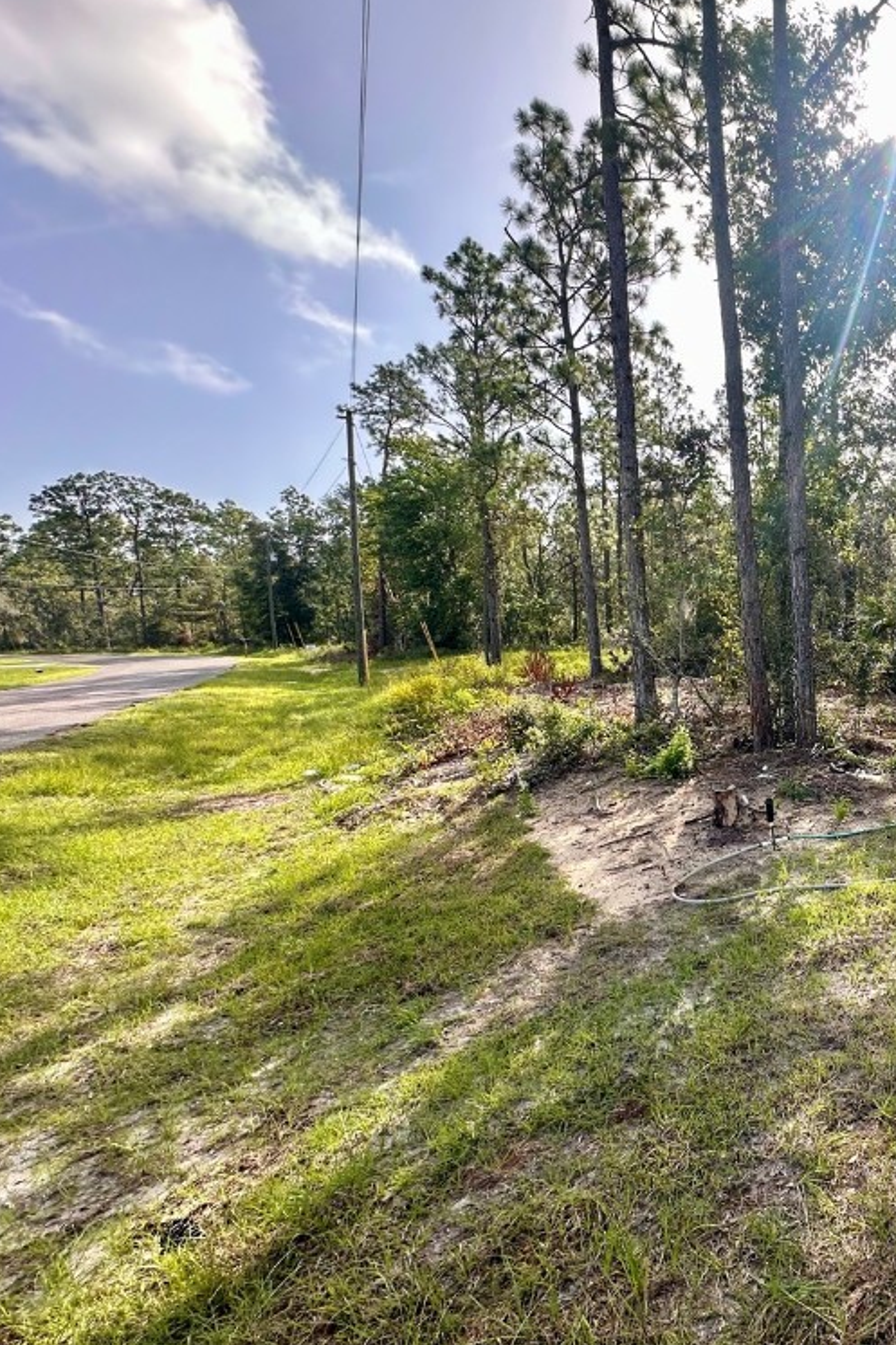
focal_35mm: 20
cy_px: 654
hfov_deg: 51.9
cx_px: 858
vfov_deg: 84.0
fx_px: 747
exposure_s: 1/561
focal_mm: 2.22
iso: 40
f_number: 2.2
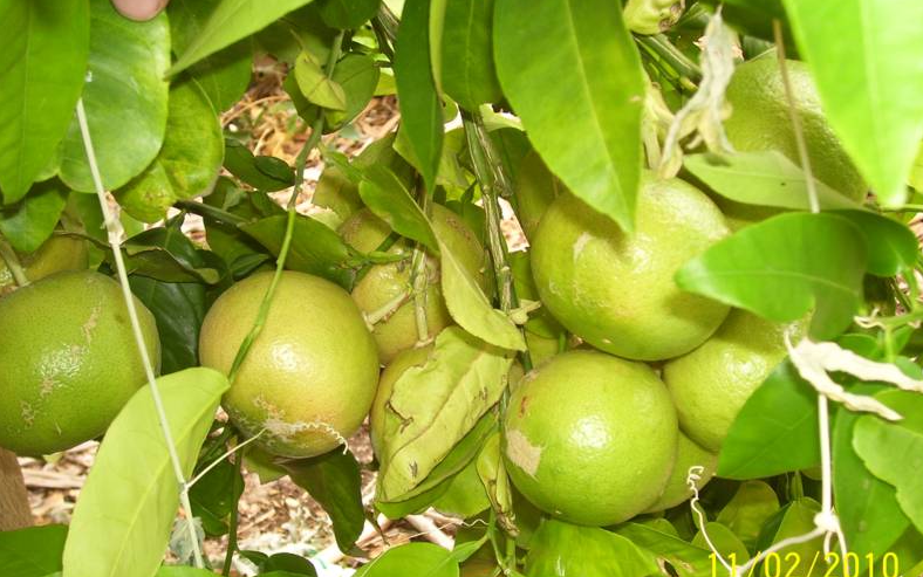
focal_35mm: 57
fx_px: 1434
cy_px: 302
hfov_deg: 35.7
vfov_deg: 22.8
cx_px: 465
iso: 80
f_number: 3.4
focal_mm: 8.6
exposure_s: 1/60
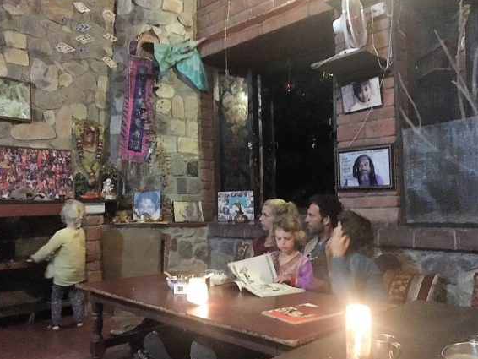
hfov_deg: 56.8
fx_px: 442
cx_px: 245
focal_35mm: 32
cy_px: 191
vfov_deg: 44.2
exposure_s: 1/17
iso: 1250
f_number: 2.2
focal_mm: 4.15
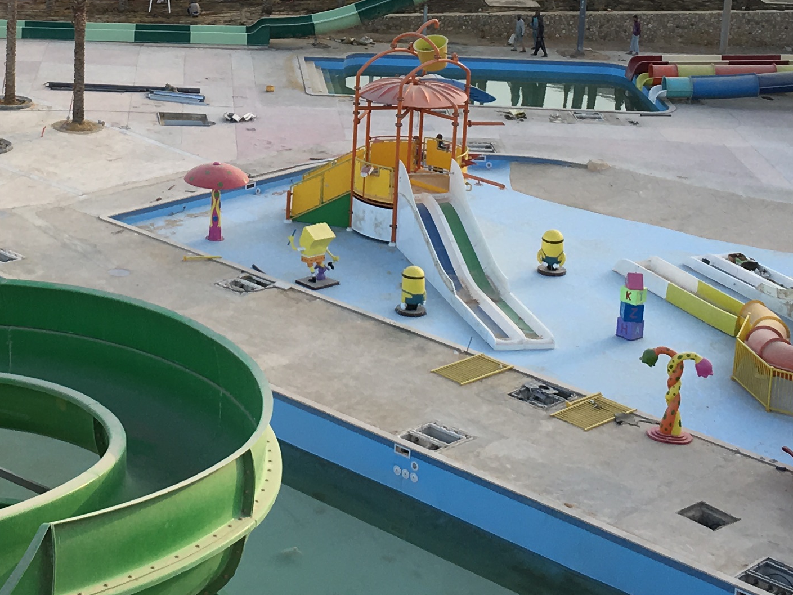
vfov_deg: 17.4
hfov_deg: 23.3
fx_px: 1902
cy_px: 27
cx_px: 178
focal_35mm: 83
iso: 25
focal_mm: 4.15
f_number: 2.2
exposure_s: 1/427
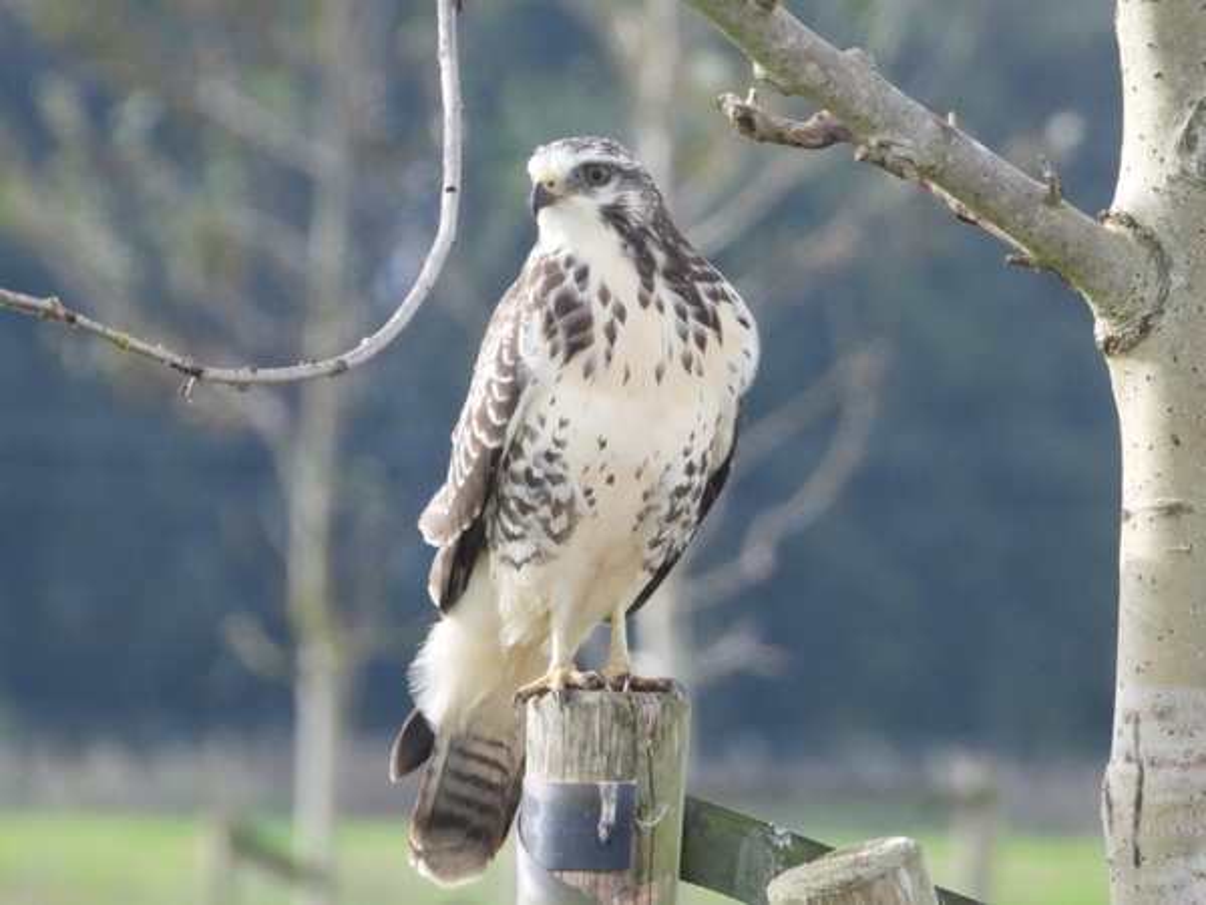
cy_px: 452
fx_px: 27872
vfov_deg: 1.9
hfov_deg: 2.5
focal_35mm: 800
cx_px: 603
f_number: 5.6
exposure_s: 1/125
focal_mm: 144
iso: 400
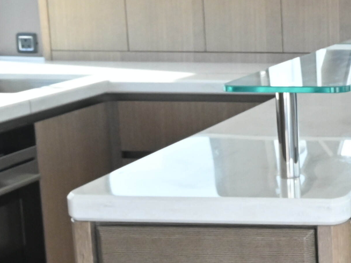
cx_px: 554
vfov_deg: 17.1
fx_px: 874
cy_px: 133
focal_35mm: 86
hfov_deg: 19.3
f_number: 8
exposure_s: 1/160
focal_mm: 13
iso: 1800
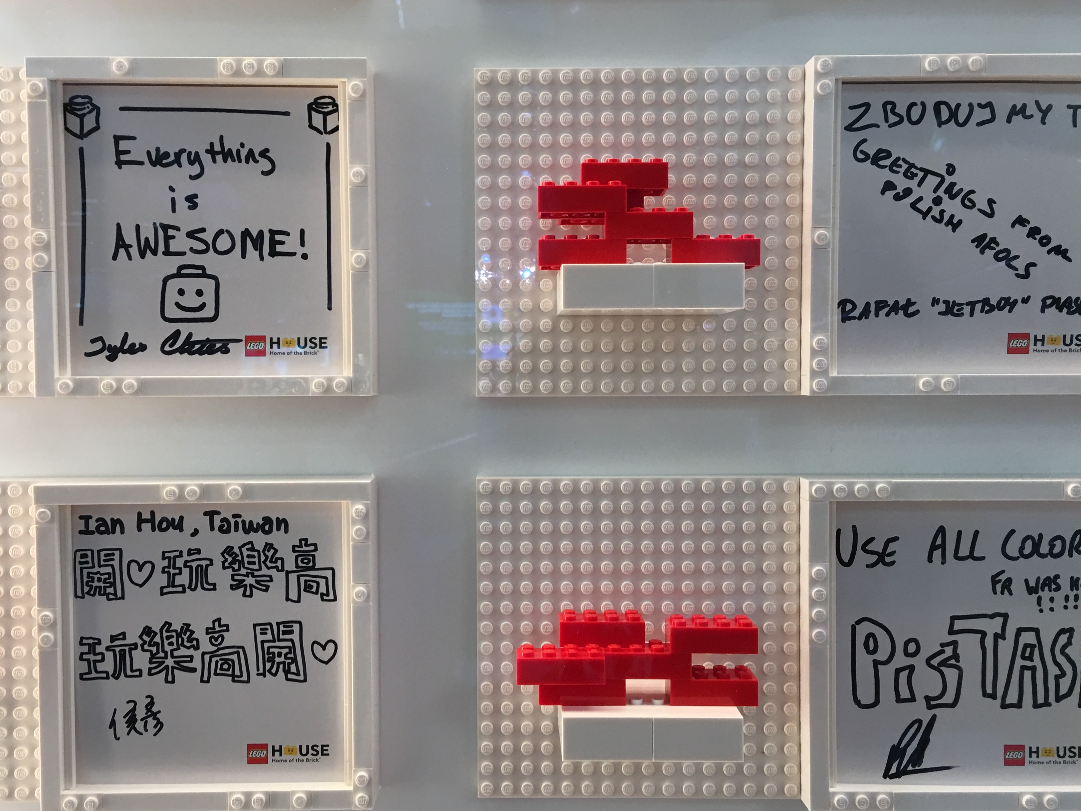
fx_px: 1124
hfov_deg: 51.3
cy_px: 433
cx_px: 524
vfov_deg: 39.6
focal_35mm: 36
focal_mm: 4.15
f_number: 2.2
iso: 50
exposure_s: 1/33
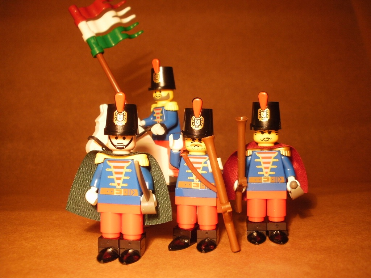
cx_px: 186
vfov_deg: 39.7
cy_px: 139
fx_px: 386
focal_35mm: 36
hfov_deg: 51.4
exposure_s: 1/20
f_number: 3.5
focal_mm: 6.3
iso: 125
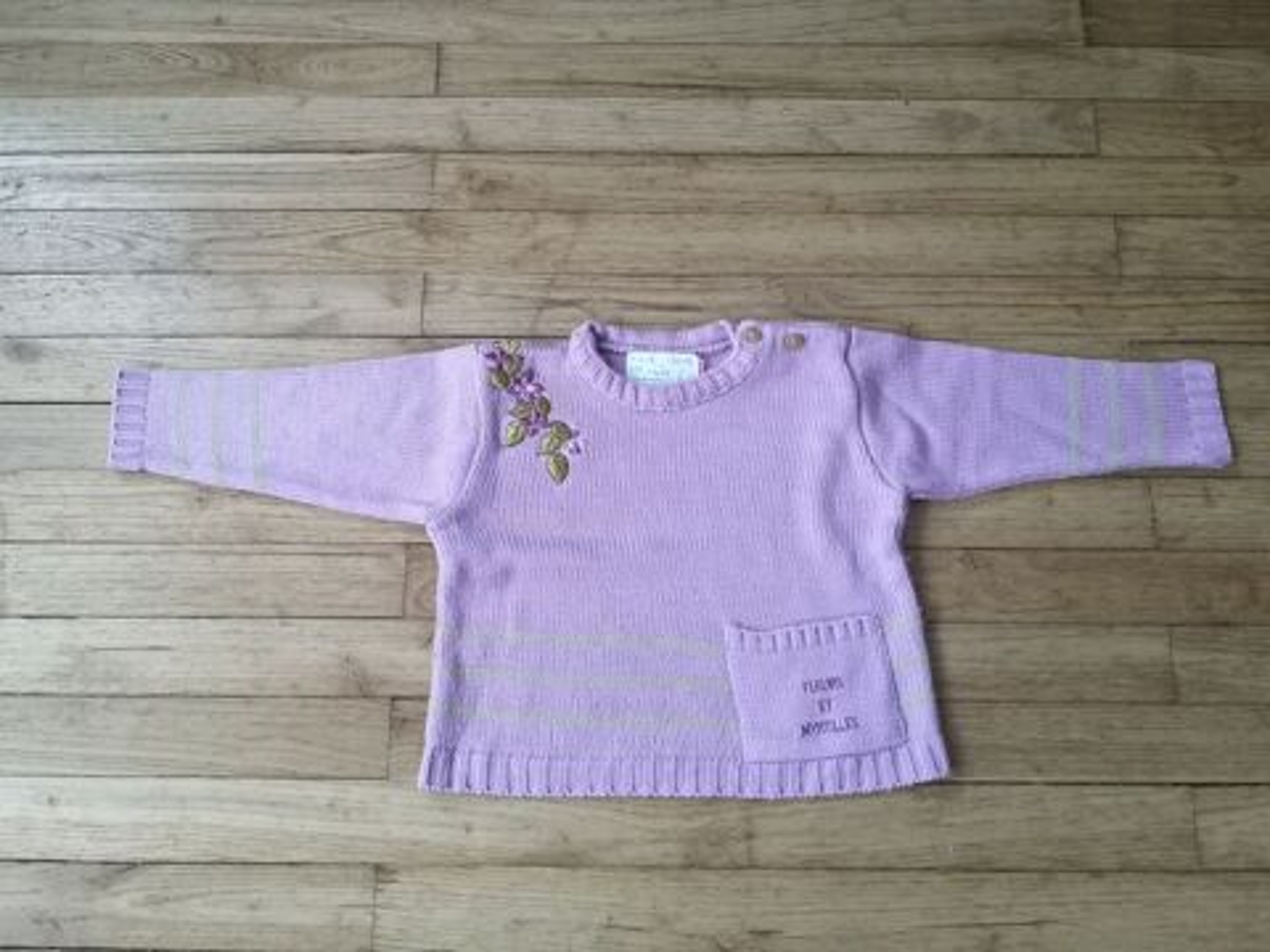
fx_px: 991
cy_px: 476
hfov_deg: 65.3
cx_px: 635
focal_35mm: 27
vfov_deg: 51.4
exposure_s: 1/30
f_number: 1.8
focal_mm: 3.95
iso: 400
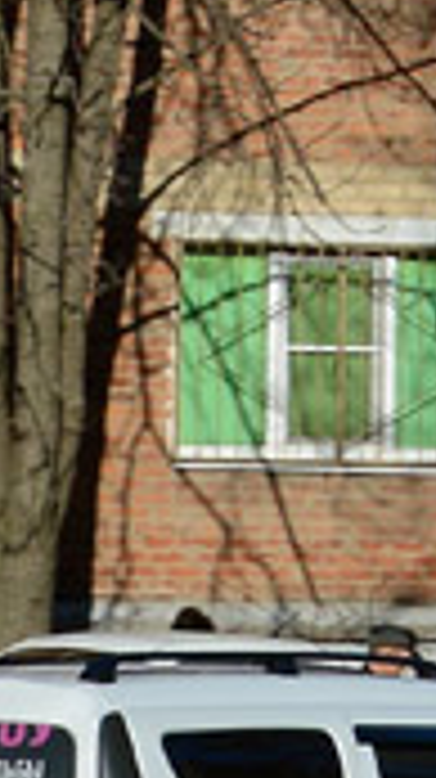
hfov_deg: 2.5
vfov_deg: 4.7
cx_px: 2580
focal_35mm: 457
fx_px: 9416
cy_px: -67
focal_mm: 42
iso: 100
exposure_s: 1/640
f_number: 6.3
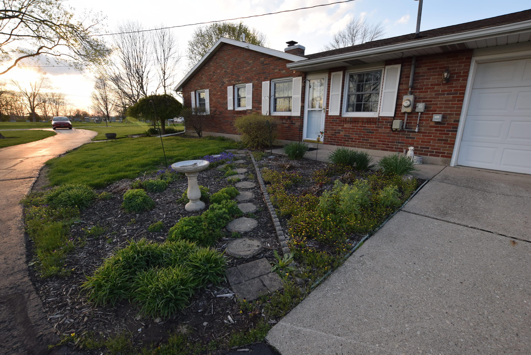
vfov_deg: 77.4
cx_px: 266
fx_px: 221
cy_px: 178
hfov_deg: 100.3
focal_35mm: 15
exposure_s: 1/160
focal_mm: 10
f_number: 7.1
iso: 400
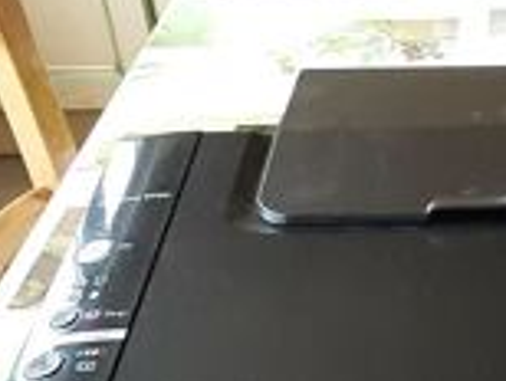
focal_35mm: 87
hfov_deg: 21.6
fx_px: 1274
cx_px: 522
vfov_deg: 16.5
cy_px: 414
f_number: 1.9
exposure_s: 1/25
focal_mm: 2.9
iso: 200
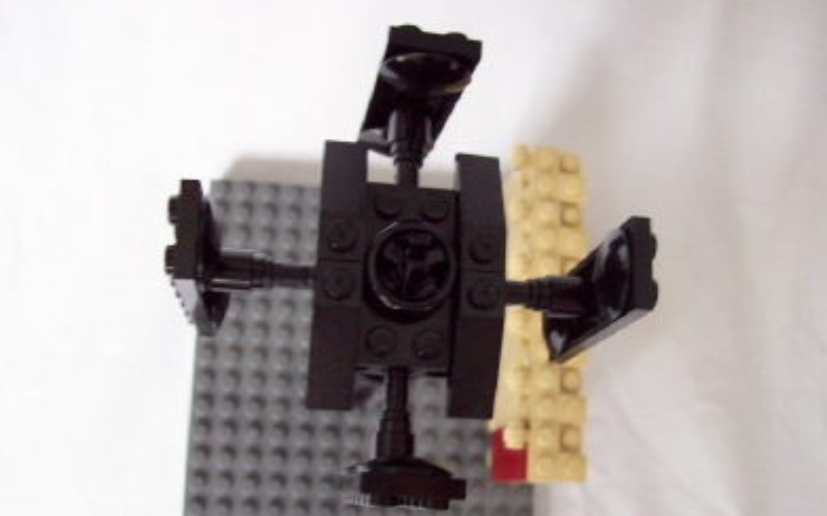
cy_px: 284
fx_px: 879
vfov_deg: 32.7
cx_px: 410
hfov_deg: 50.4
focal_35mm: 39
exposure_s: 1/13.8
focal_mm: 6
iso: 160
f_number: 2.7
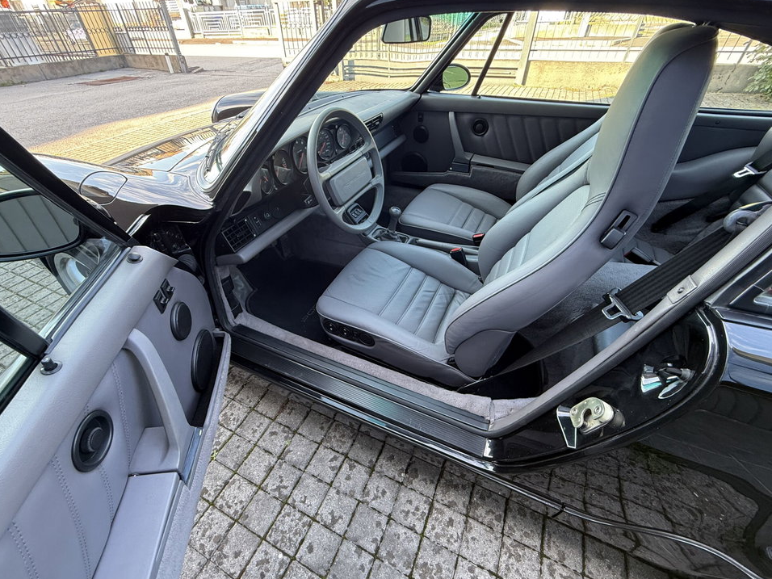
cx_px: 371
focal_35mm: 15
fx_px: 335
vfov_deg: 81.7
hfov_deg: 98.1
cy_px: 293
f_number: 2.2
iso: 250
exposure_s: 1/99
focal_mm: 2.22
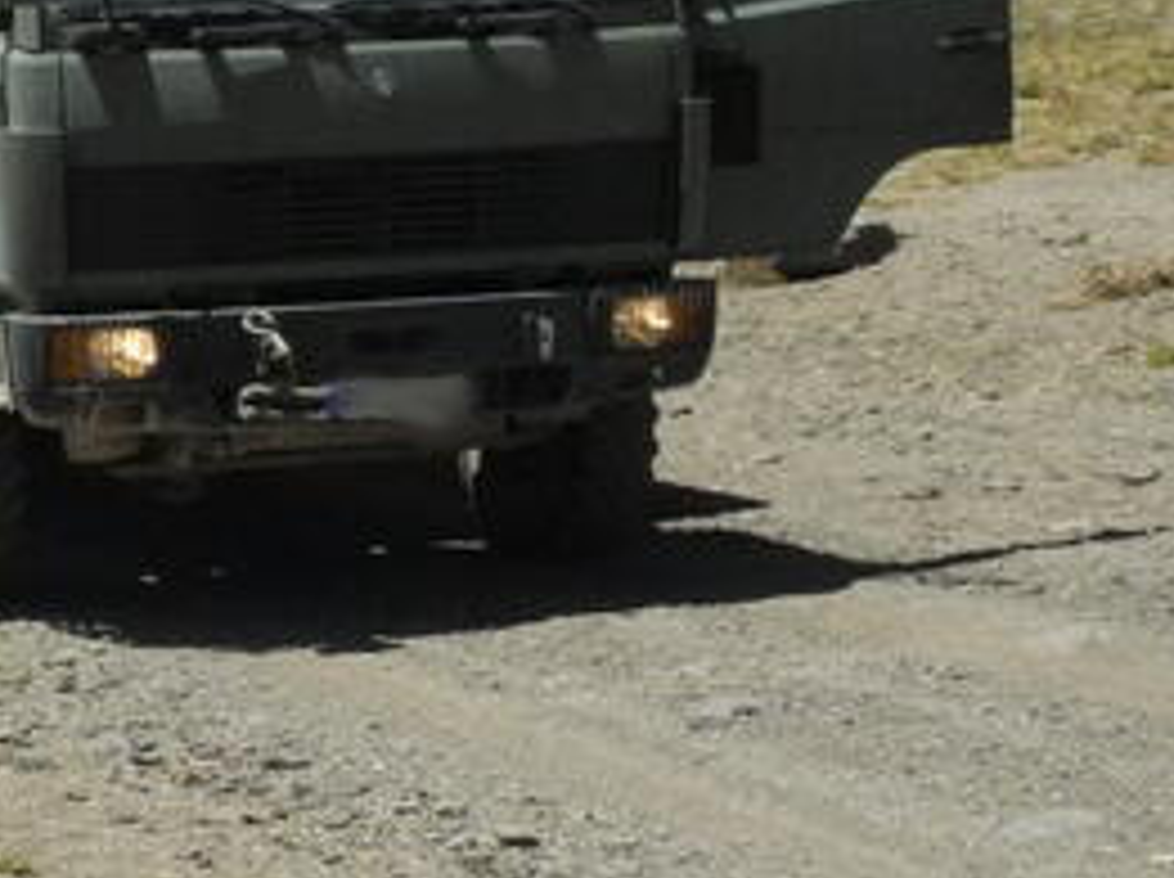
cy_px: 306
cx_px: -652
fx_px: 3726
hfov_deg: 16.2
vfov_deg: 13.4
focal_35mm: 110
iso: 400
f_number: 6.3
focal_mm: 6
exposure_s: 1/2000
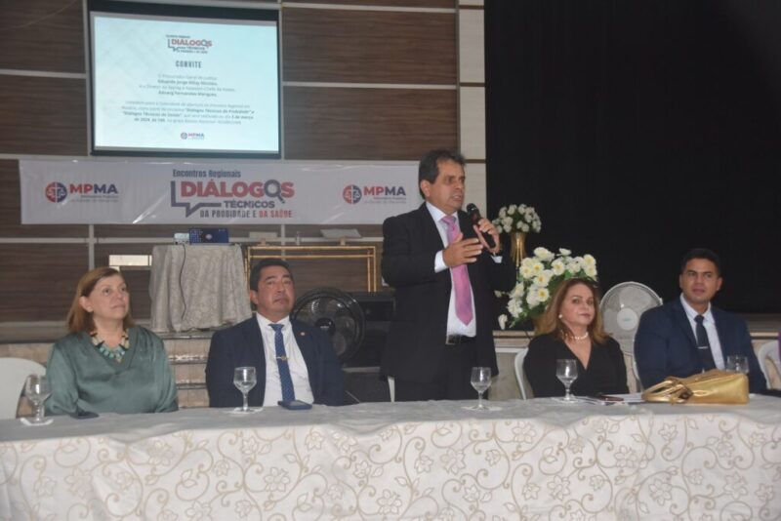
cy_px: 260
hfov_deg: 38.9
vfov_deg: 26.5
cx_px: 390
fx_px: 1107
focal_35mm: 51
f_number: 4.2
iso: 800
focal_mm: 34
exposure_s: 1/80
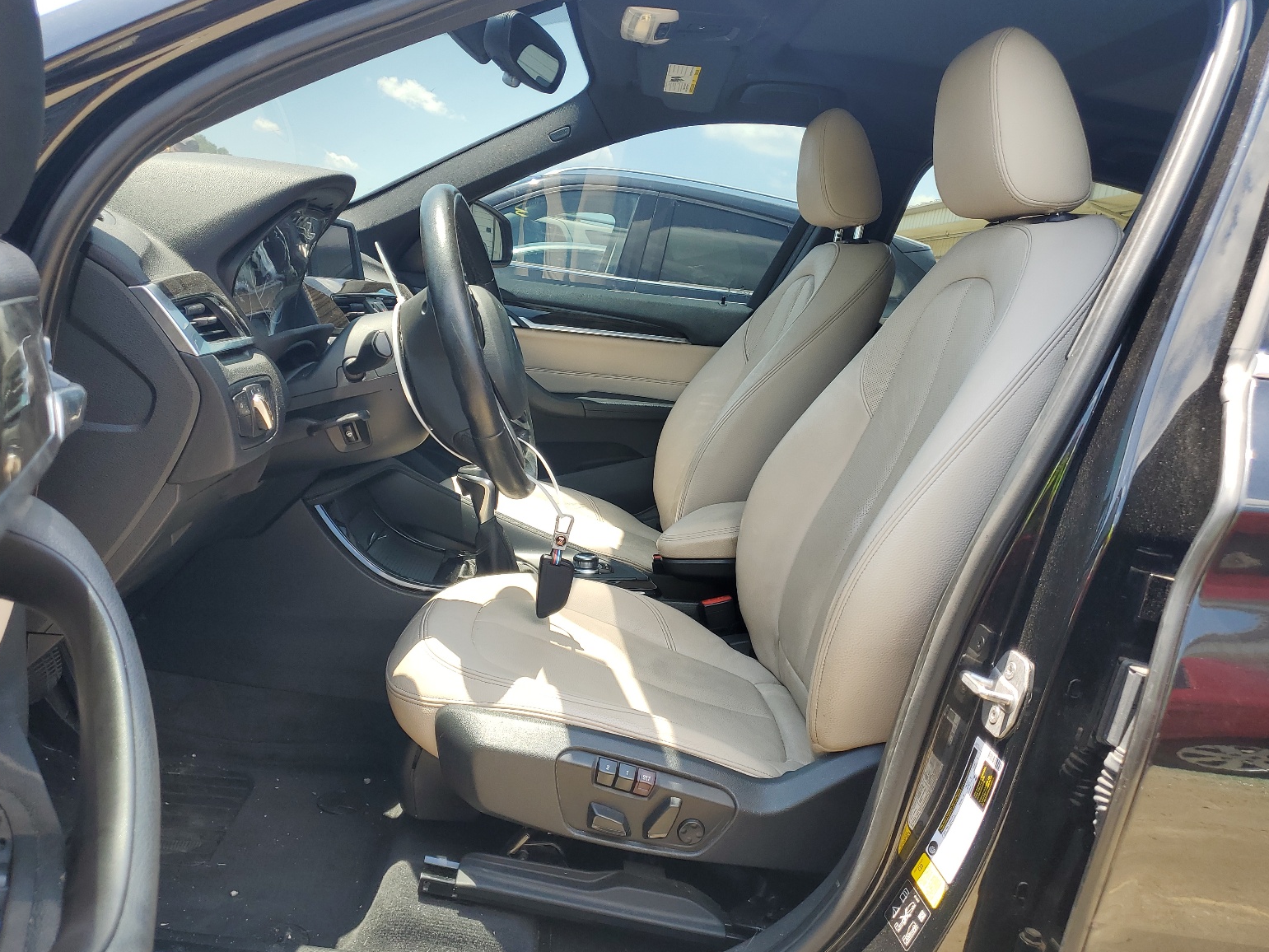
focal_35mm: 27
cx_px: 633
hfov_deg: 65.3
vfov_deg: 51.4
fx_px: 990
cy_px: 464
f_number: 1.5
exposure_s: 1/357
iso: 50
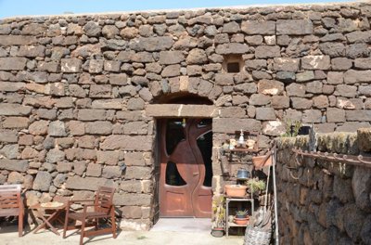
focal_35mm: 36
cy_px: 122
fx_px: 370
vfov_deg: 36.6
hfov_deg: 53.3
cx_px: 186
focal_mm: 24
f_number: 8
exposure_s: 1/250
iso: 200
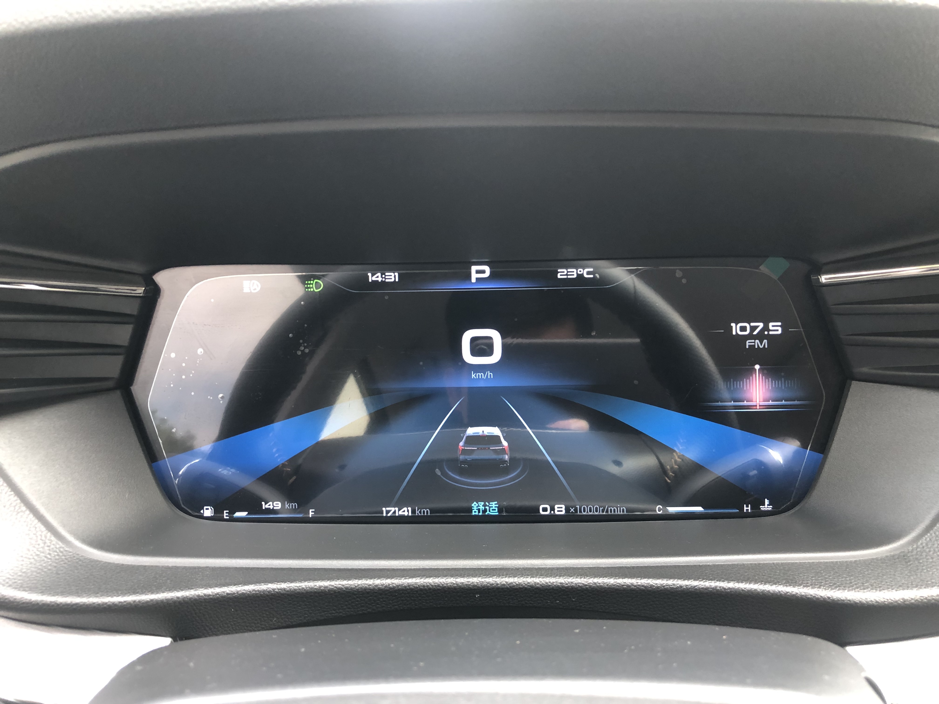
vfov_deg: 49.7
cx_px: 470
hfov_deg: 63.4
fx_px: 760
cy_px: 352
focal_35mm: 28
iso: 40
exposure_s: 1/23
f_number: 1.8
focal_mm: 3.99
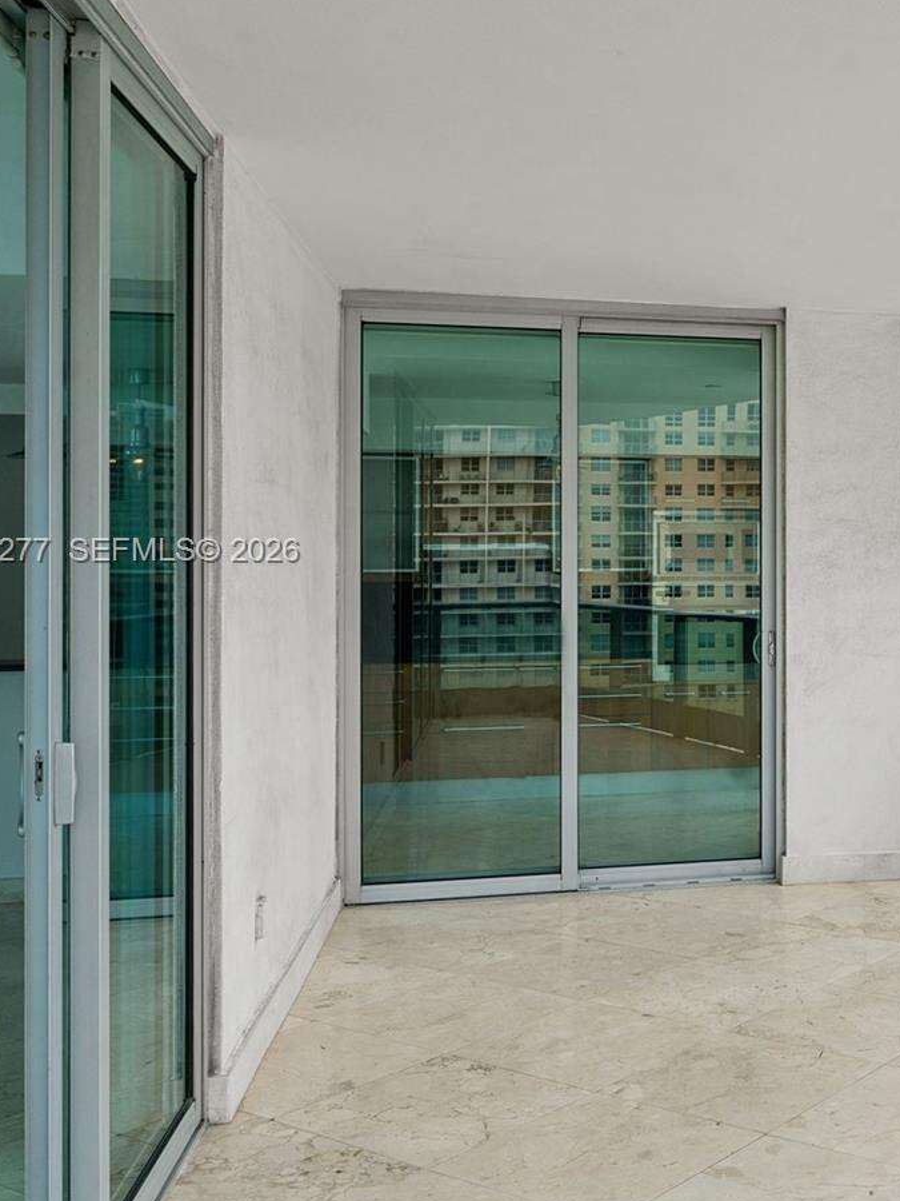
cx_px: 951
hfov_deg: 31.7
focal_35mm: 41
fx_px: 1421
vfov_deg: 45.7
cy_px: 552
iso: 200
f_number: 9
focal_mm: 24
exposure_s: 1/200
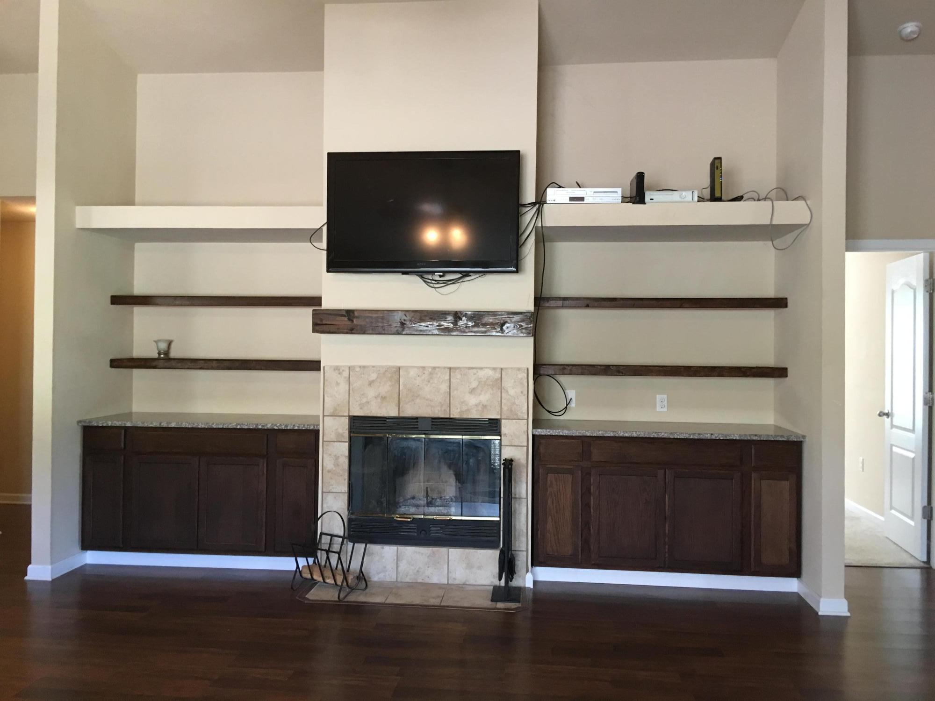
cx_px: 468
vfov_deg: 48.2
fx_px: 783
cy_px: 350
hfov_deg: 61.7
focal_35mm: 29
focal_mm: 4.15
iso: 80
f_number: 2.2
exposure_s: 1/17
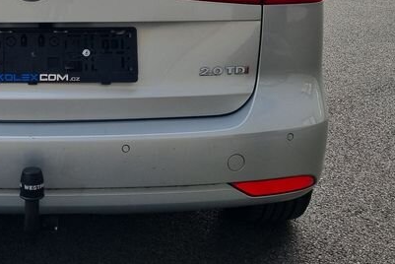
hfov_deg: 28.0
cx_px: 33
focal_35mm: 69
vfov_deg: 18.6
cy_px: -65
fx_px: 758
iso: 50
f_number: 1.8
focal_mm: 5.4
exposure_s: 1/772
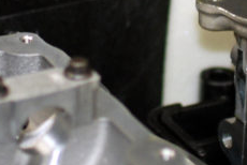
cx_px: 37
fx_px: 1609
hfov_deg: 8.8
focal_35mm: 234
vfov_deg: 5.9
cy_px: 12
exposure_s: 1/60
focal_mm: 35
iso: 400
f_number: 1.8
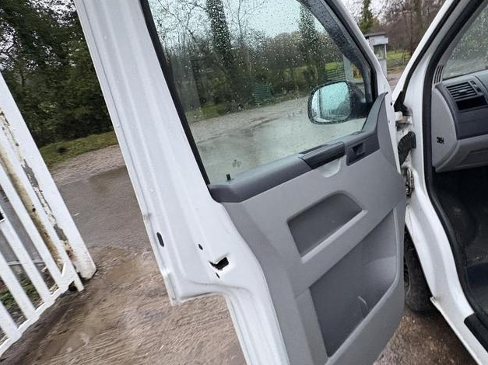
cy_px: 154
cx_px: 306
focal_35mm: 20
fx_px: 282
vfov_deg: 65.6
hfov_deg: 80.2
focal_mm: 2.22
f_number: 2.2
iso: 640
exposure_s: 1/60
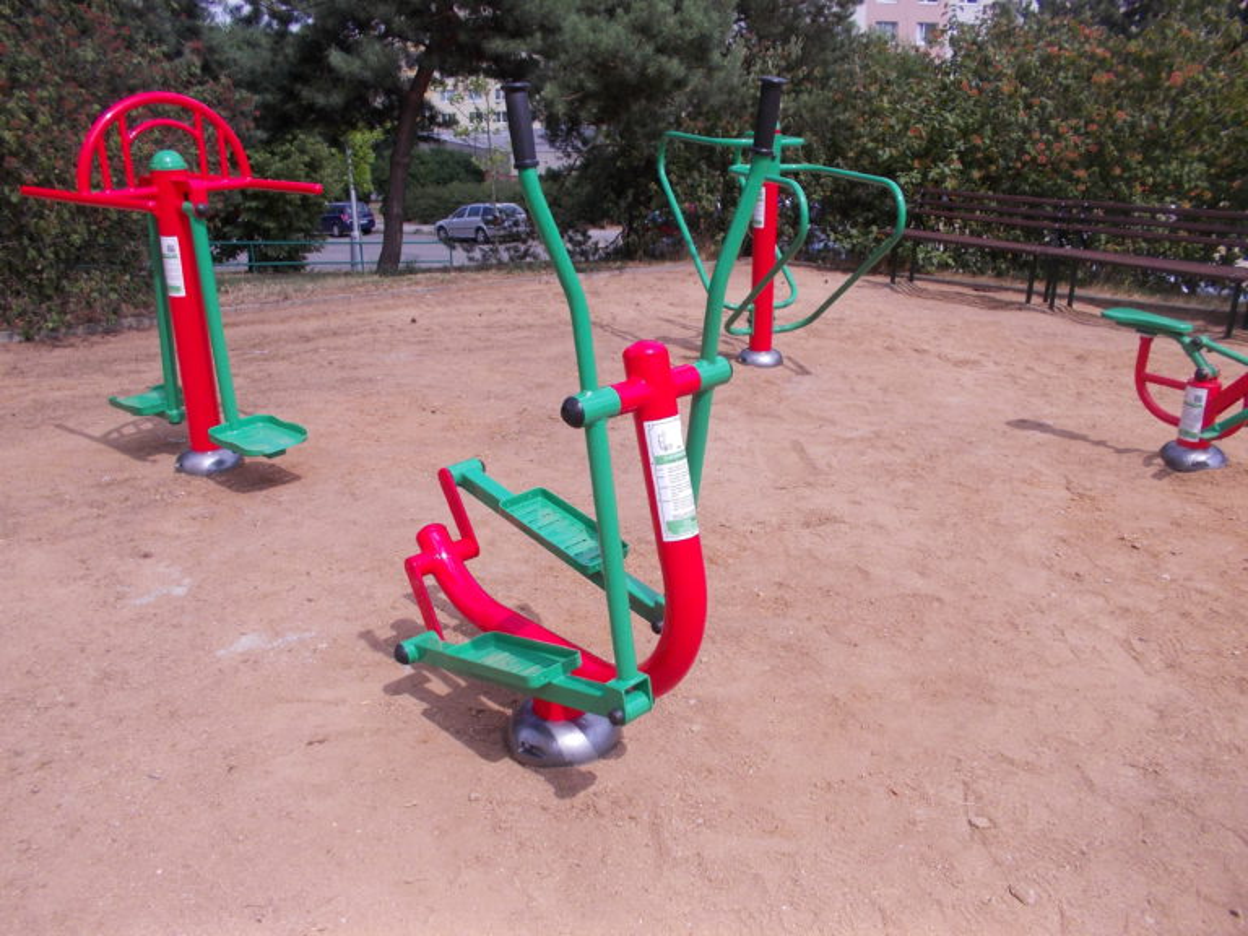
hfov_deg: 61.7
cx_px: 624
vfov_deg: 48.2
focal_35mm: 29
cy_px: 468
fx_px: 1046
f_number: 3.3
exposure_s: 1/500
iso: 80
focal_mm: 4.1
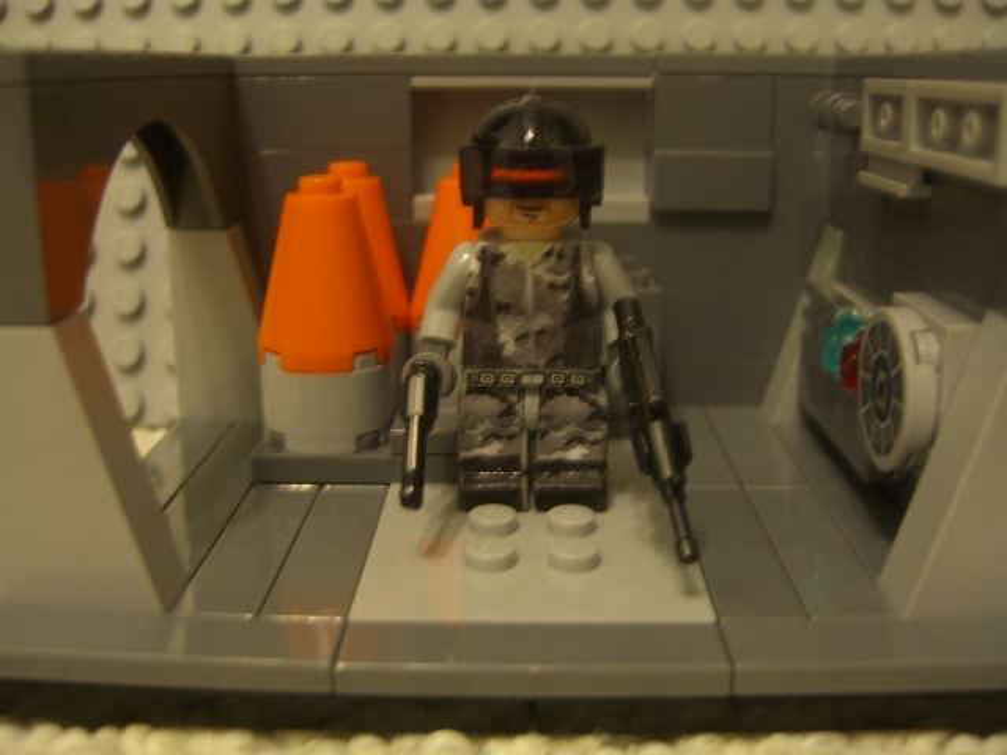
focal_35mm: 38
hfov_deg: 49.0
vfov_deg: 37.7
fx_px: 1105
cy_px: 378
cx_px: 504
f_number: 2.8
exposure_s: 1/8
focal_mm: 7.9
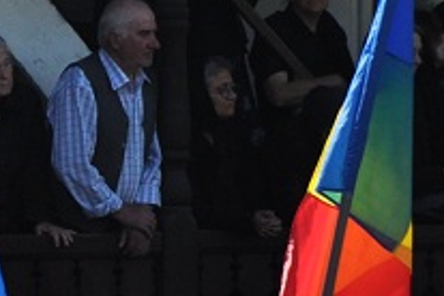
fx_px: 11258
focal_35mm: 913
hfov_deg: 2.3
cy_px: 121
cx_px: -116
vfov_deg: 1.5
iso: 320
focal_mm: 105
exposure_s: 1/1000
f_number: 5.6
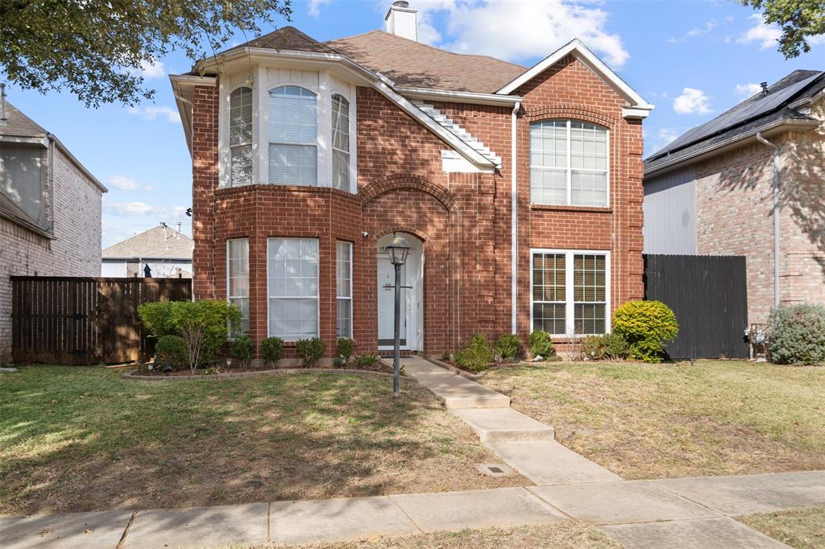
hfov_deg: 61.9
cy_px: 274
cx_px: 412
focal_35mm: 30
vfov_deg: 43.6
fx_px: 687
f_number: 7.1
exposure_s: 1/125
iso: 640
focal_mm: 30
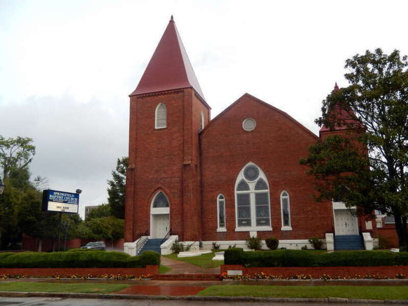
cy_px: 153
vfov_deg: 44.2
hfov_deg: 56.8
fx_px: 377
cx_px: 204
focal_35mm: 32
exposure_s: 1/50
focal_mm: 5.7
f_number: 3.8
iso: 125
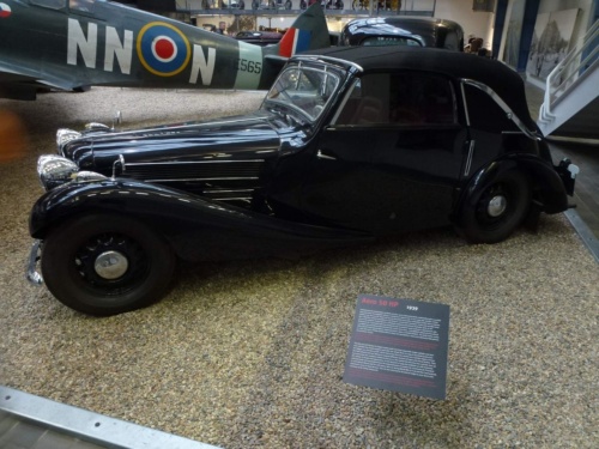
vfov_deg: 56.8
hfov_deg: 71.6
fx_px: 415
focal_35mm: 24
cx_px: 300
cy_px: 224
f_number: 3.3
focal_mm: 4.3
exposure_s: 1/13
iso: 200
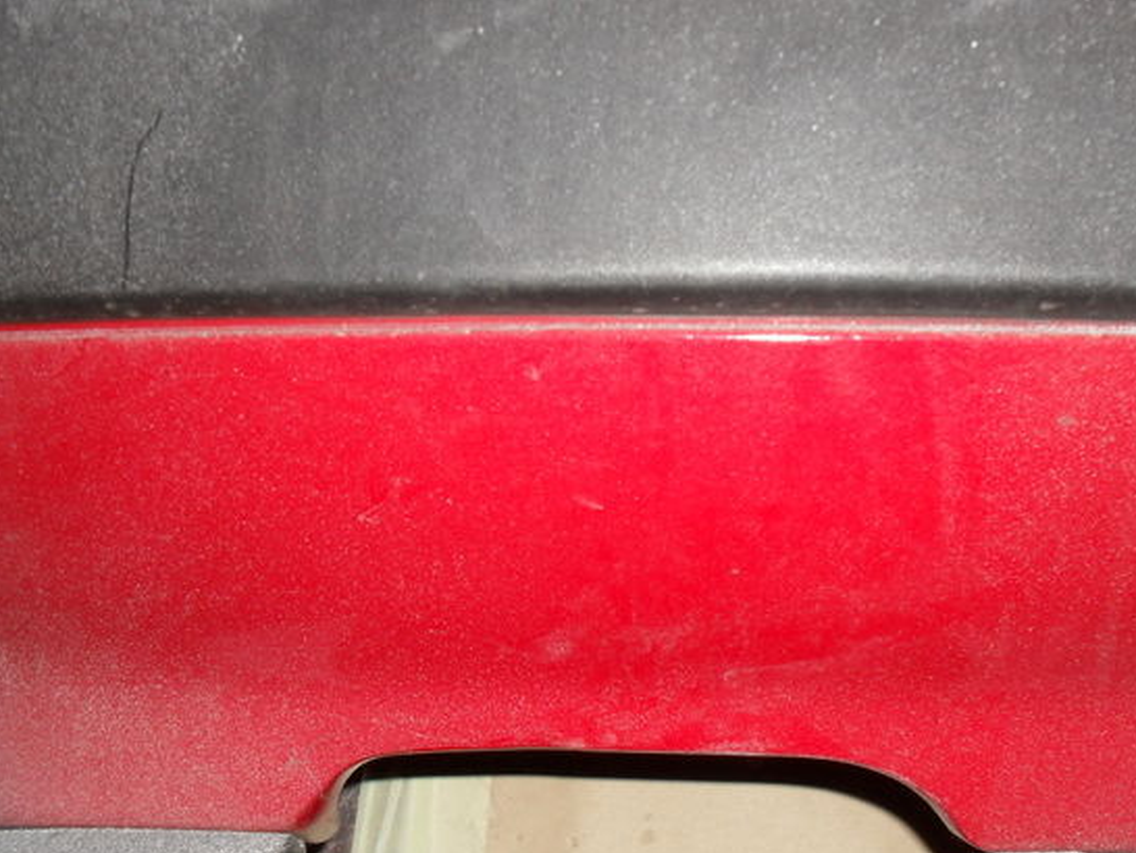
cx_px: 649
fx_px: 1346
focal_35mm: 41
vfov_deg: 35.1
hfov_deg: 45.6
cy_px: 464
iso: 200
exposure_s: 1/45
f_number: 3.2
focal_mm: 6.3
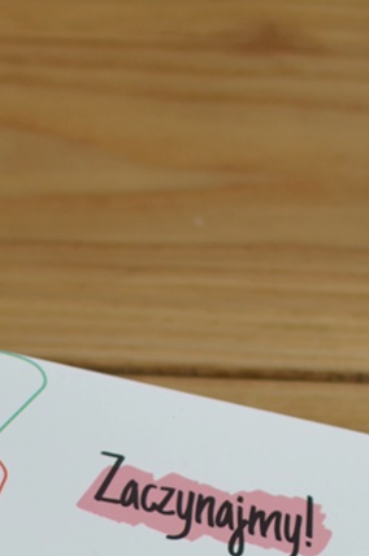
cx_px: 116
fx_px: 3426
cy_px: 678
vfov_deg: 9.2
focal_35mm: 222
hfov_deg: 6.2
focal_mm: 35
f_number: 2.8
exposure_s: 1/200
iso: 100
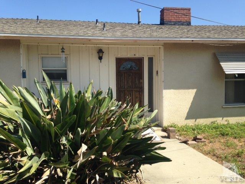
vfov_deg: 42.9
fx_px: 234
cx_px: 122
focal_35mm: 33
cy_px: 92
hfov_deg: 55.4
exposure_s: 1/1085
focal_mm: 4.12
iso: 50
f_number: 2.4
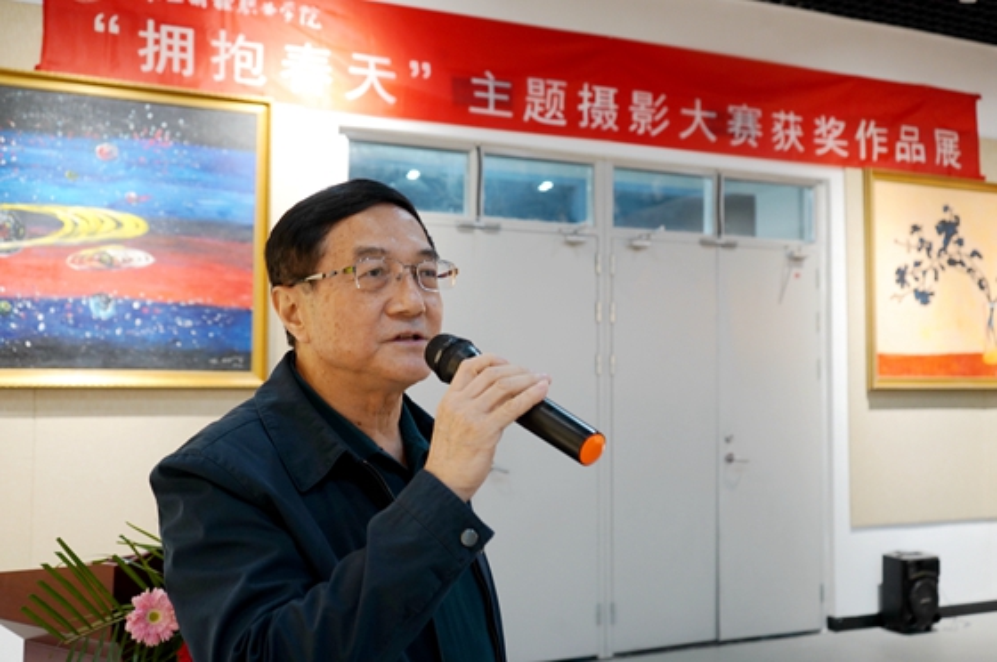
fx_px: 968
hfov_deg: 54.5
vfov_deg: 37.8
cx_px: 498
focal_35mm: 35
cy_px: 331
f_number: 4.5
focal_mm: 35
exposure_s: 1/50
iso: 1250
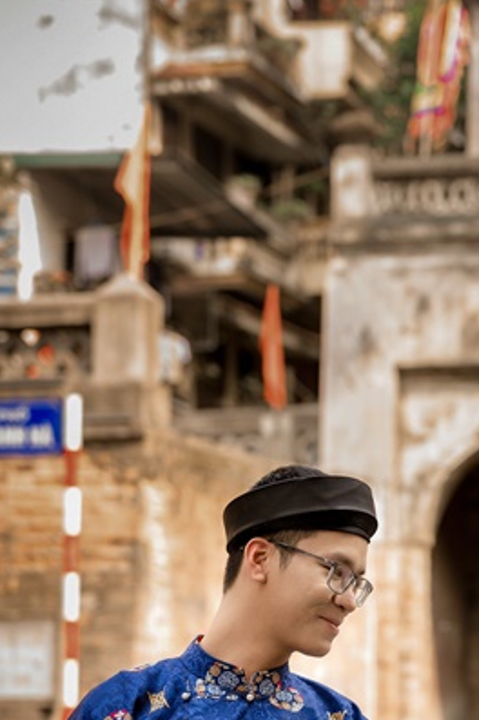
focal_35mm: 107
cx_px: 475
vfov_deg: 19.0
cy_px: 519
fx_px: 2139
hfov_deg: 12.6
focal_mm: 50
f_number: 2.5
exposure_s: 1/250
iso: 160
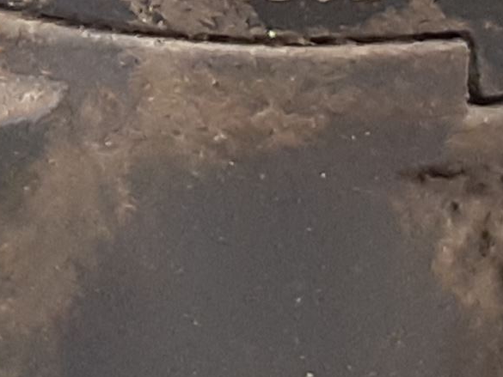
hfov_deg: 21.5
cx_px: 222
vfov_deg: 15.8
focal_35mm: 91
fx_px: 1323
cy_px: -30
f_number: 1.7
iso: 250
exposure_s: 1/25
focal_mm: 3.93
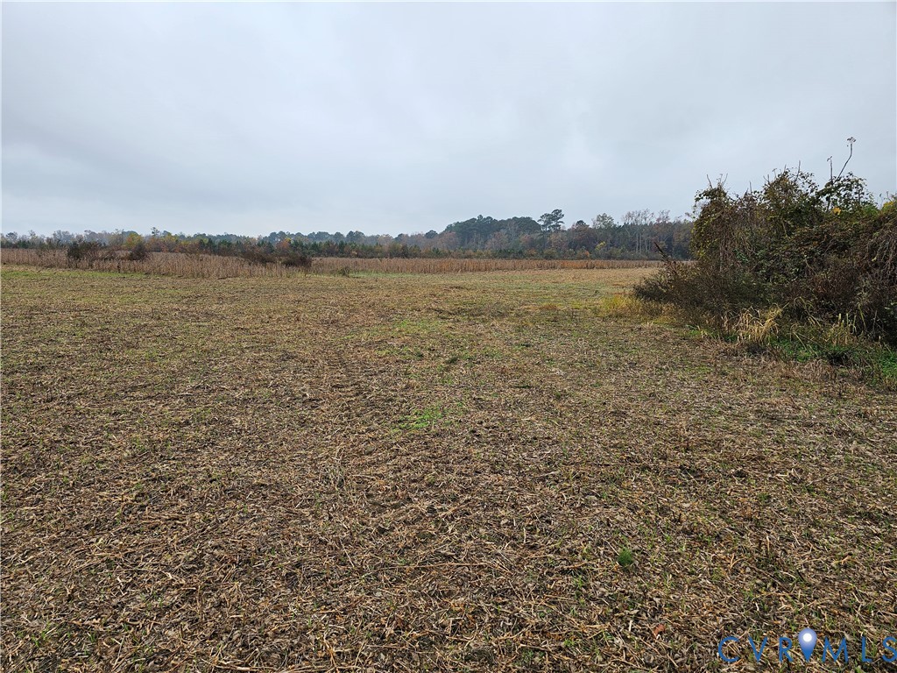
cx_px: 448
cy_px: 336
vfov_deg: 58.9
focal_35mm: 23
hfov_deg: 73.9
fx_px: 596
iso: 12
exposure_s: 1/180
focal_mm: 6.3
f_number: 1.7
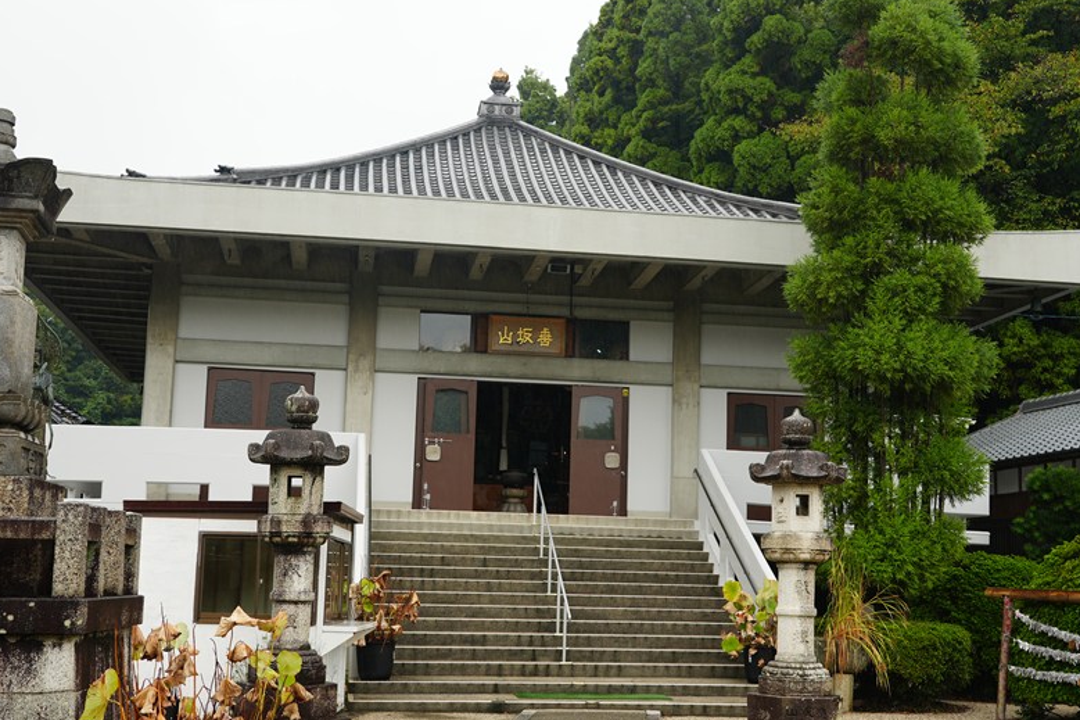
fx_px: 1380
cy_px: 380
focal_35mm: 46
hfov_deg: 42.8
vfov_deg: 29.2
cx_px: 531
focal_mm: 35
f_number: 5
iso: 100
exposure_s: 1/80
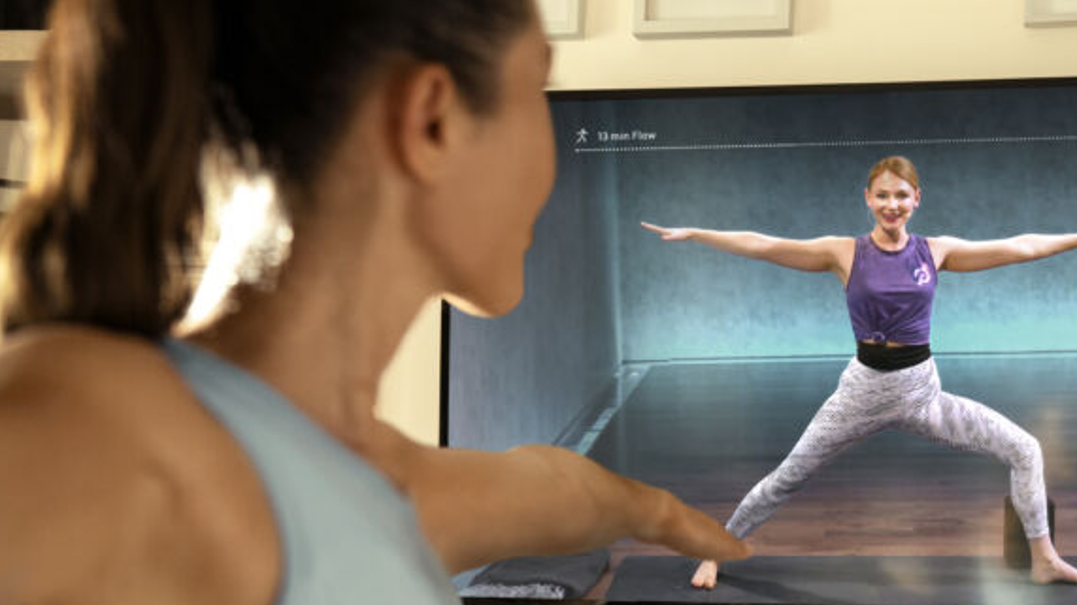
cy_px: 470
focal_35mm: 88
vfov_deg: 13.7
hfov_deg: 24.1
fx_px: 2513
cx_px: 717
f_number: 5
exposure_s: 1/160
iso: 320
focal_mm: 60
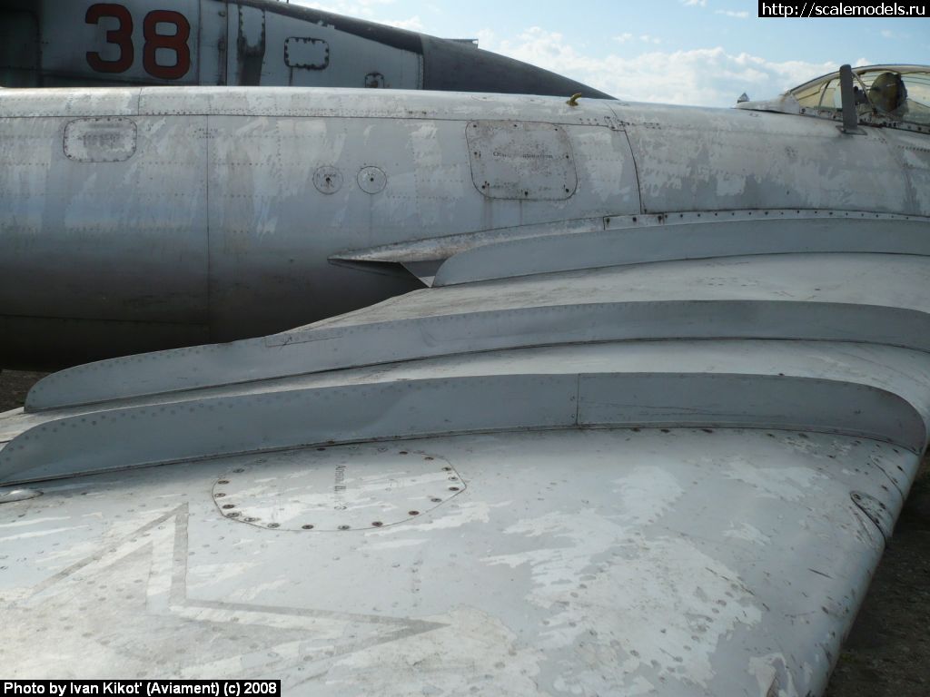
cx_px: 465
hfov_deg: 52.6
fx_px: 940
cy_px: 348
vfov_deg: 40.7
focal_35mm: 35
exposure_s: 1/320
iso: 100
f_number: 8
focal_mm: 5.8
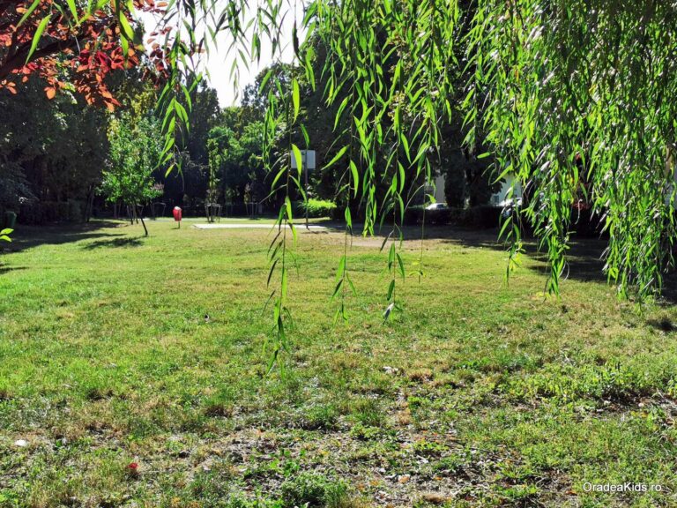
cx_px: 338
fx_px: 821
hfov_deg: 44.8
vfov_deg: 34.3
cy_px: 254
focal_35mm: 42
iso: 50
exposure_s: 1/2597
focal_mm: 5.56
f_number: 1.6
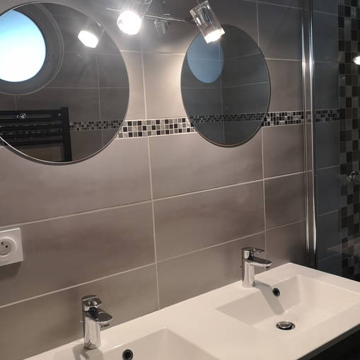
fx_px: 435
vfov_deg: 44.9
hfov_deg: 44.9
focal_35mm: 37
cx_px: 200
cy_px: 170
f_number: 1.8
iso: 160
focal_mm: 3.95
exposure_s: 1/50
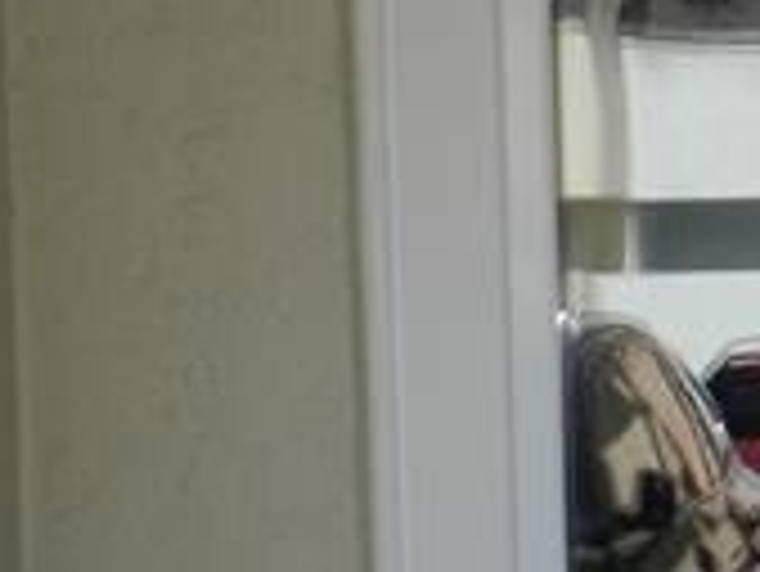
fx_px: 4790
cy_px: 703
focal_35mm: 218
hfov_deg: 8.6
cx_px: 1556
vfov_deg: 6.8
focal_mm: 8.1
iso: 160
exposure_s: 1/400
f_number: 4.2
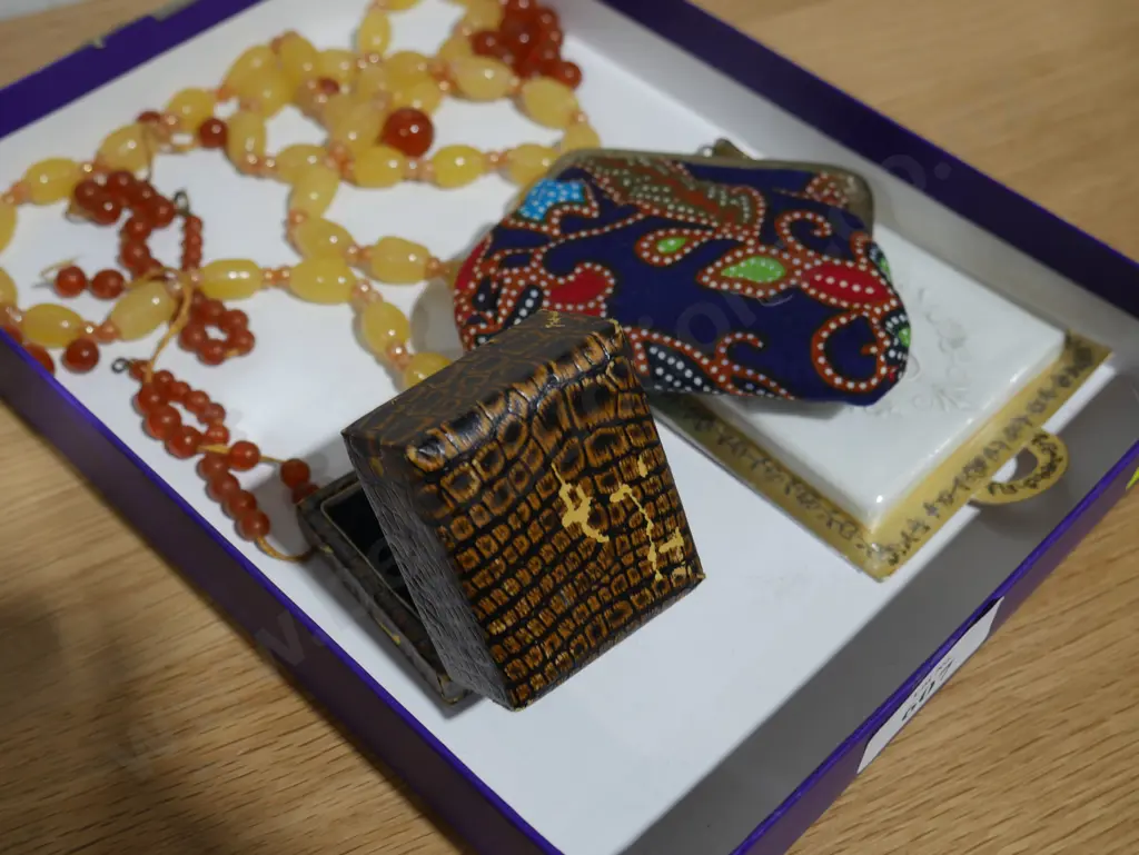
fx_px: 1580
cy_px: 428
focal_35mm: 48
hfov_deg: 39.6
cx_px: 570
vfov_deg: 30.3
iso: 400
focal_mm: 24
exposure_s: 1/60
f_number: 5.2
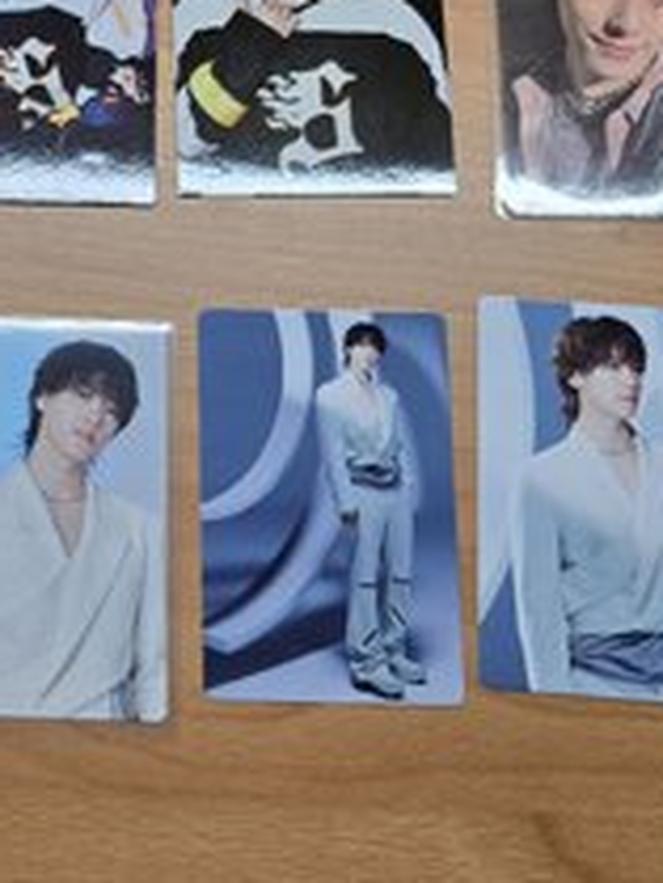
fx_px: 1122
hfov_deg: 29.8
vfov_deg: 42.5
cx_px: -55
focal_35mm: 44
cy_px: 313
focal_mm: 5.4
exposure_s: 1/120
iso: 64
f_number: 1.8
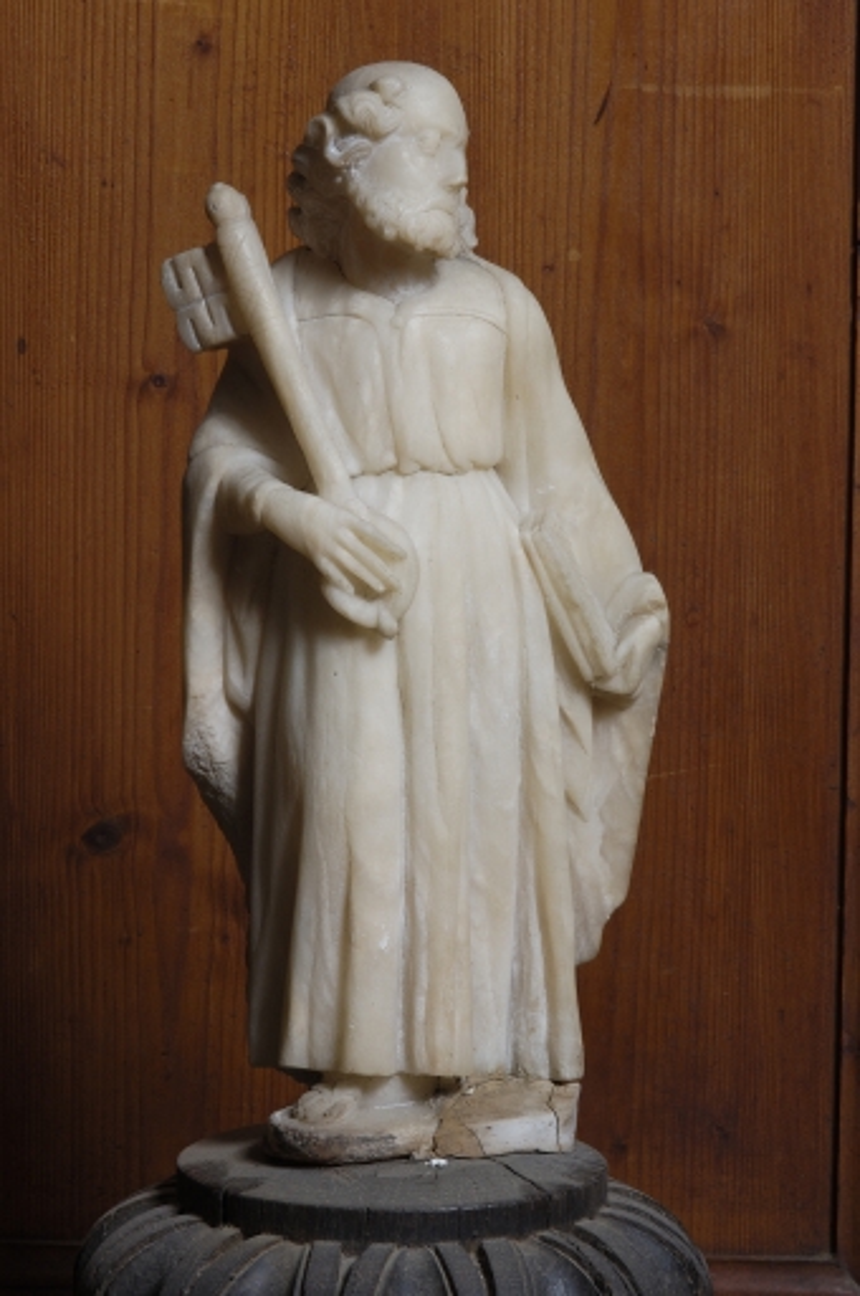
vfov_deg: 13.1
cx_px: 430
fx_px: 5659
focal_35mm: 158
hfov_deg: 8.7
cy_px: 648
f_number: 22
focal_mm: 105
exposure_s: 1/100
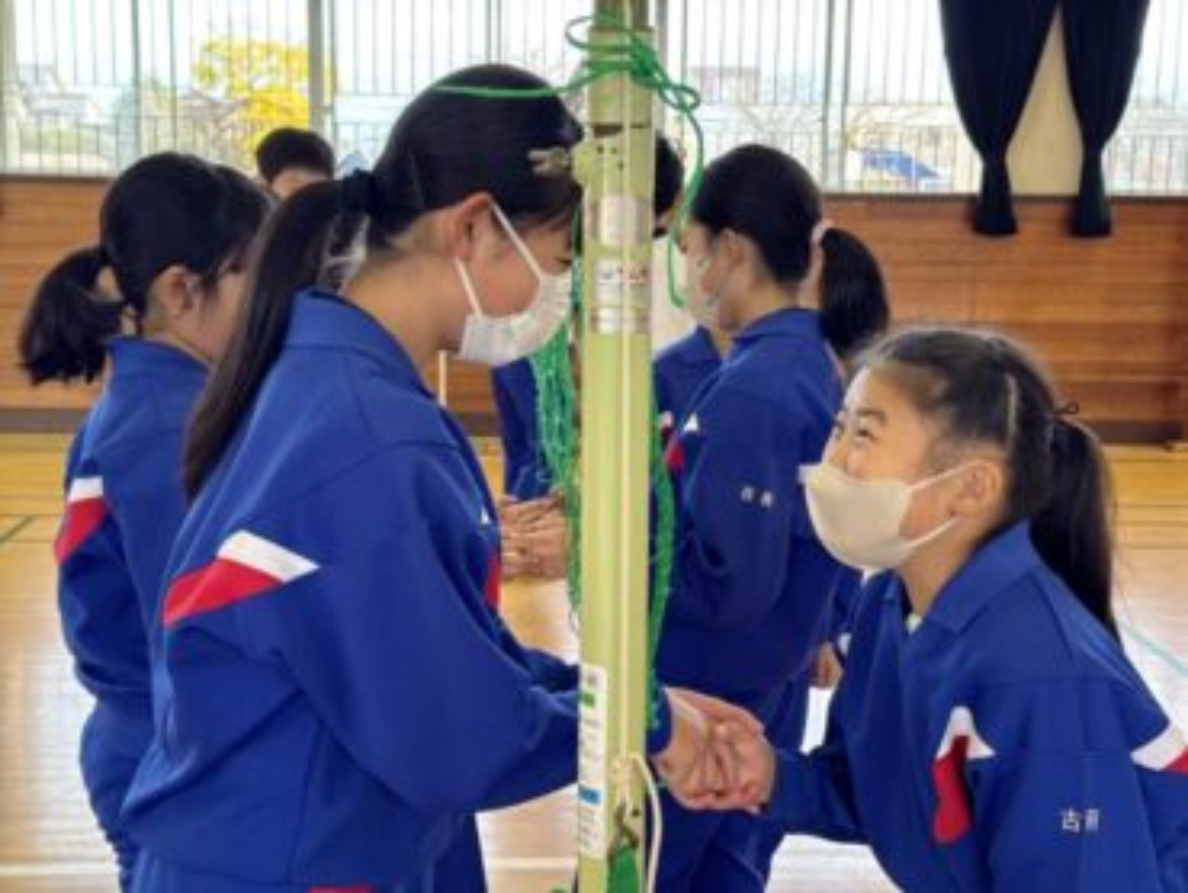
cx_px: 594
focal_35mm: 48
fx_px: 1648
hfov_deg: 39.6
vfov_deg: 30.3
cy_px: 446
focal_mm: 6.76
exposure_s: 1/120
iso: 100
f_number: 1.78
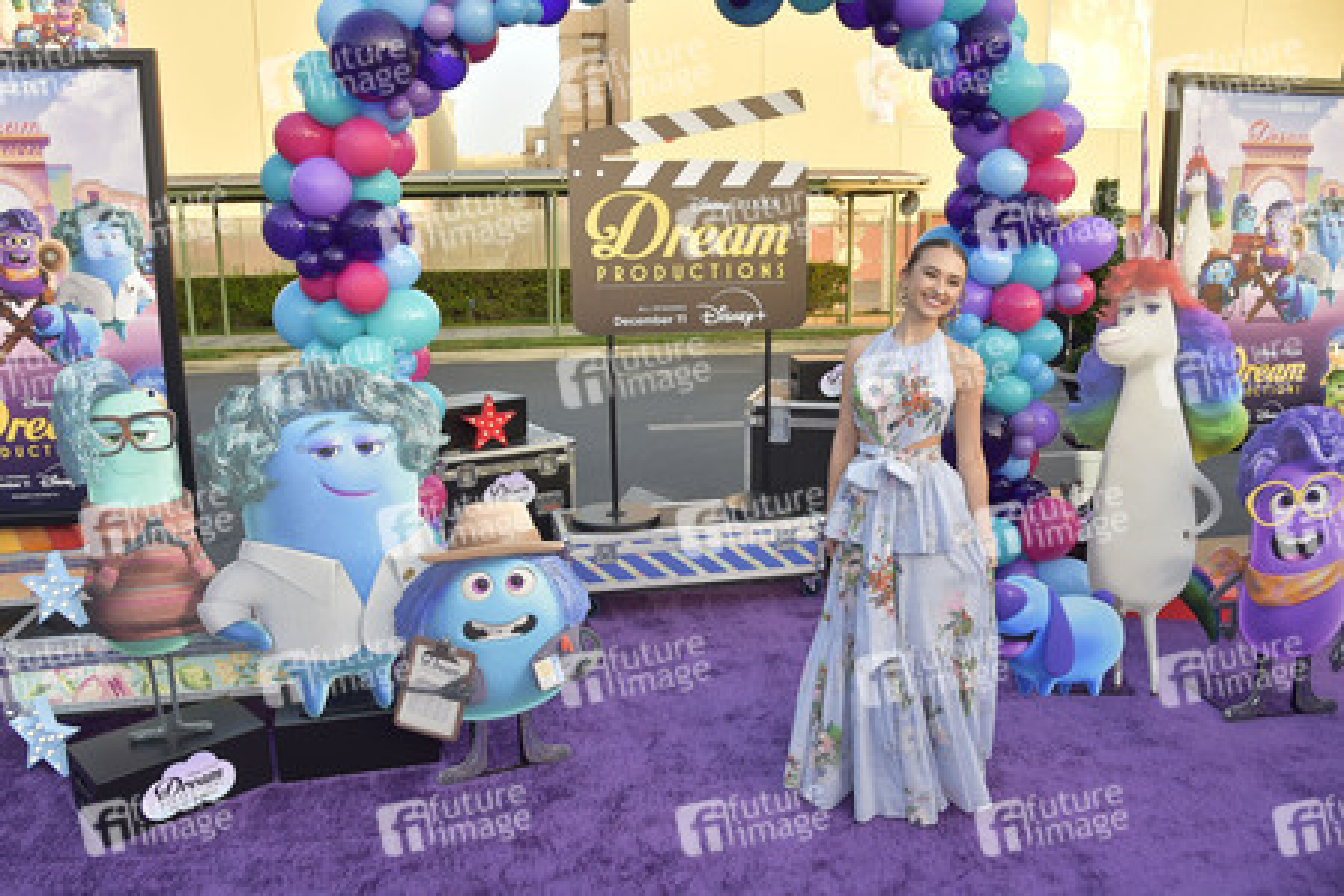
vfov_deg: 53.1
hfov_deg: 73.7
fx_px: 896
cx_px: 672
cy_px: 448
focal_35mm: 24
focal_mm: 24
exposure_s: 1/250
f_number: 6.3
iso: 640
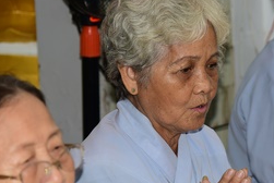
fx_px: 1539
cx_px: 242
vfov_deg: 6.8
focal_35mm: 202
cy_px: 89
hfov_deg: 10.1
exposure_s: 1/60
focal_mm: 78
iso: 320
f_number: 4
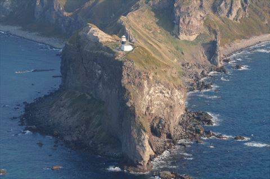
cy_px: 90
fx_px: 1101
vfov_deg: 9.3
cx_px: 135
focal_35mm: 147
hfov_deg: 14.0
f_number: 8
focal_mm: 98
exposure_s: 1/800
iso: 640
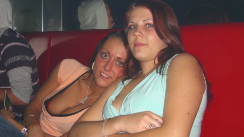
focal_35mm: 55
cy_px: 71
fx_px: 356
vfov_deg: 21.8
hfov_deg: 37.8
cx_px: 117
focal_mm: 9.5
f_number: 3.1
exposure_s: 1/60
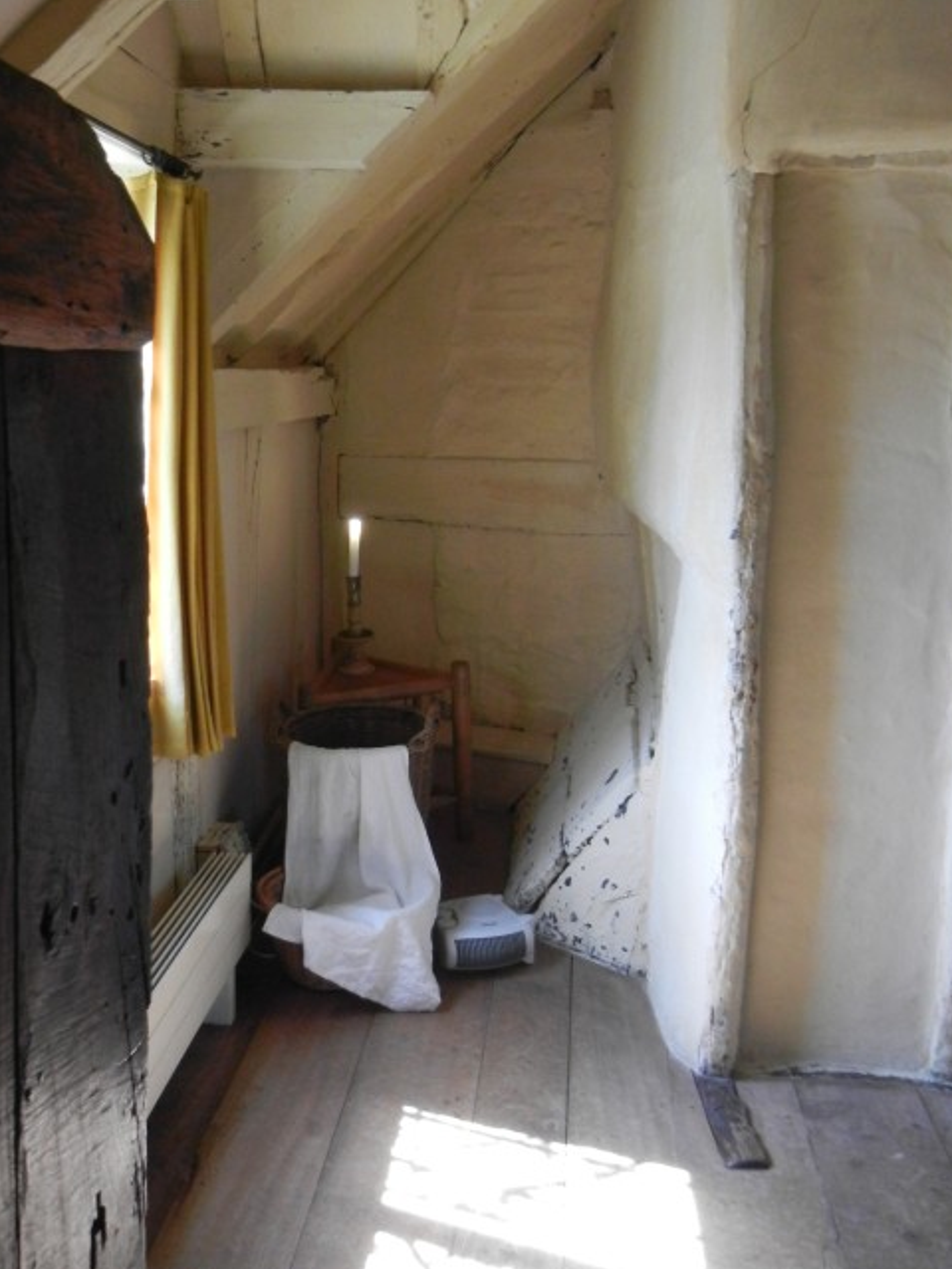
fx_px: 1320
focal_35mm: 36
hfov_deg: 39.6
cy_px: 537
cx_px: 407
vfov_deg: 51.2
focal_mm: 5.4
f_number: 3.5
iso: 640
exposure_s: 1/151
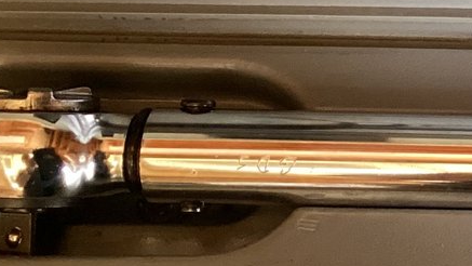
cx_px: 629
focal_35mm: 117
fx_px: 1465
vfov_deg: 10.3
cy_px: 26
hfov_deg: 17.1
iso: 320
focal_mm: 3.3
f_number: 2.4
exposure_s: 1/50
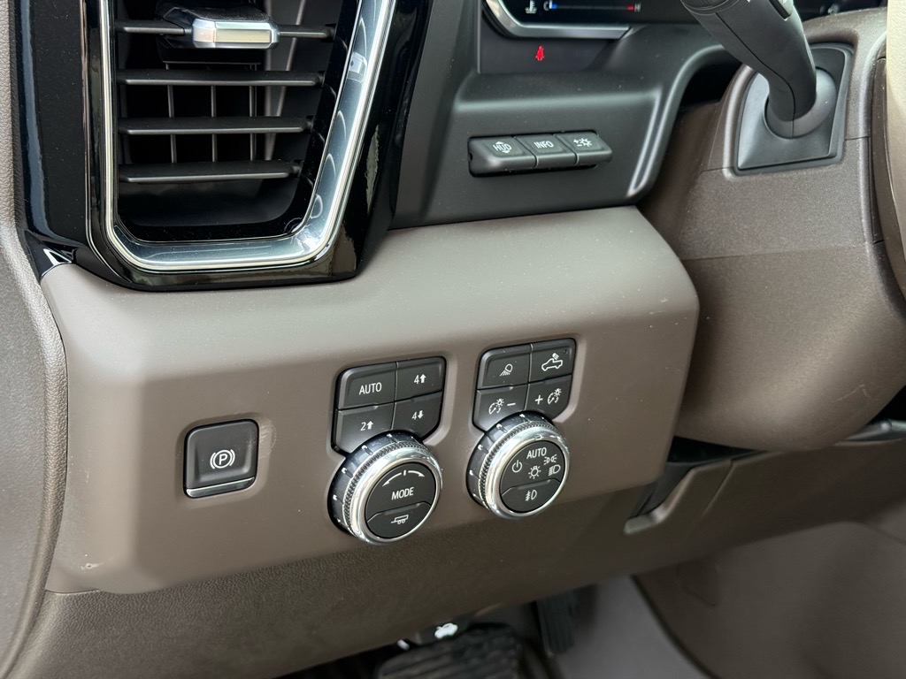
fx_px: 1256
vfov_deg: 30.3
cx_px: 453
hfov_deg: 39.7
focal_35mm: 48
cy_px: 340
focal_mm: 6.76
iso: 160
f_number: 1.78
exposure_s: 1/242
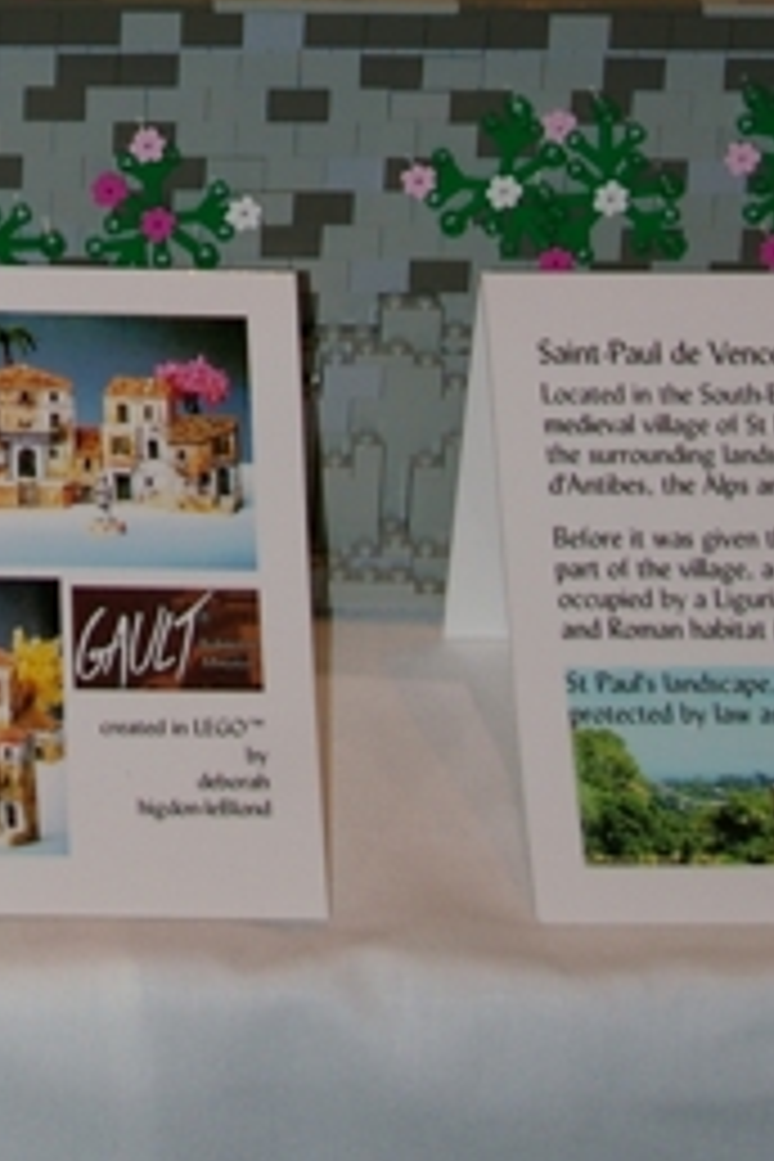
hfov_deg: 8.1
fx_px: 5343
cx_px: -328
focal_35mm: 166
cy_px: -351
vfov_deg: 12.0
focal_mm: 33
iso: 200
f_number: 4
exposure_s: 1/45
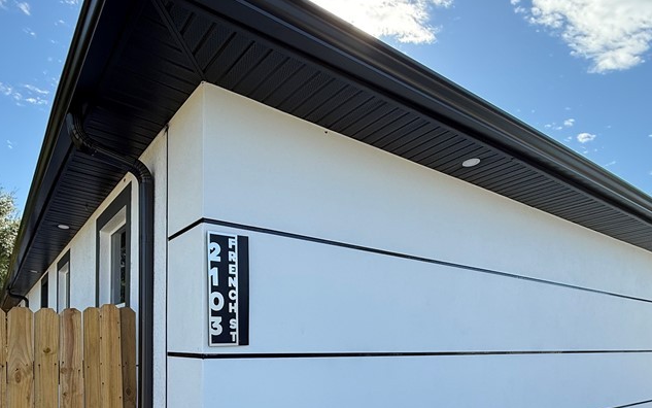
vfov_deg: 47.3
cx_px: 258
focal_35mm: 24
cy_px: 345
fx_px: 427
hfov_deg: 73.9
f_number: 2.2
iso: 50
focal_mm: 2.22
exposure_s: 1/928
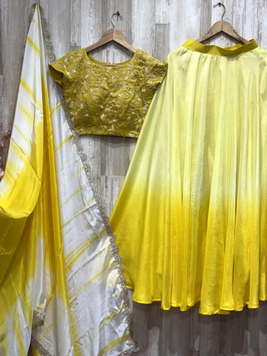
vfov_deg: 36.8
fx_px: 535
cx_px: 134
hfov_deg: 28.0
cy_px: 178
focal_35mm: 52
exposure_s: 1/100
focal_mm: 5.96
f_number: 1.6
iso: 25
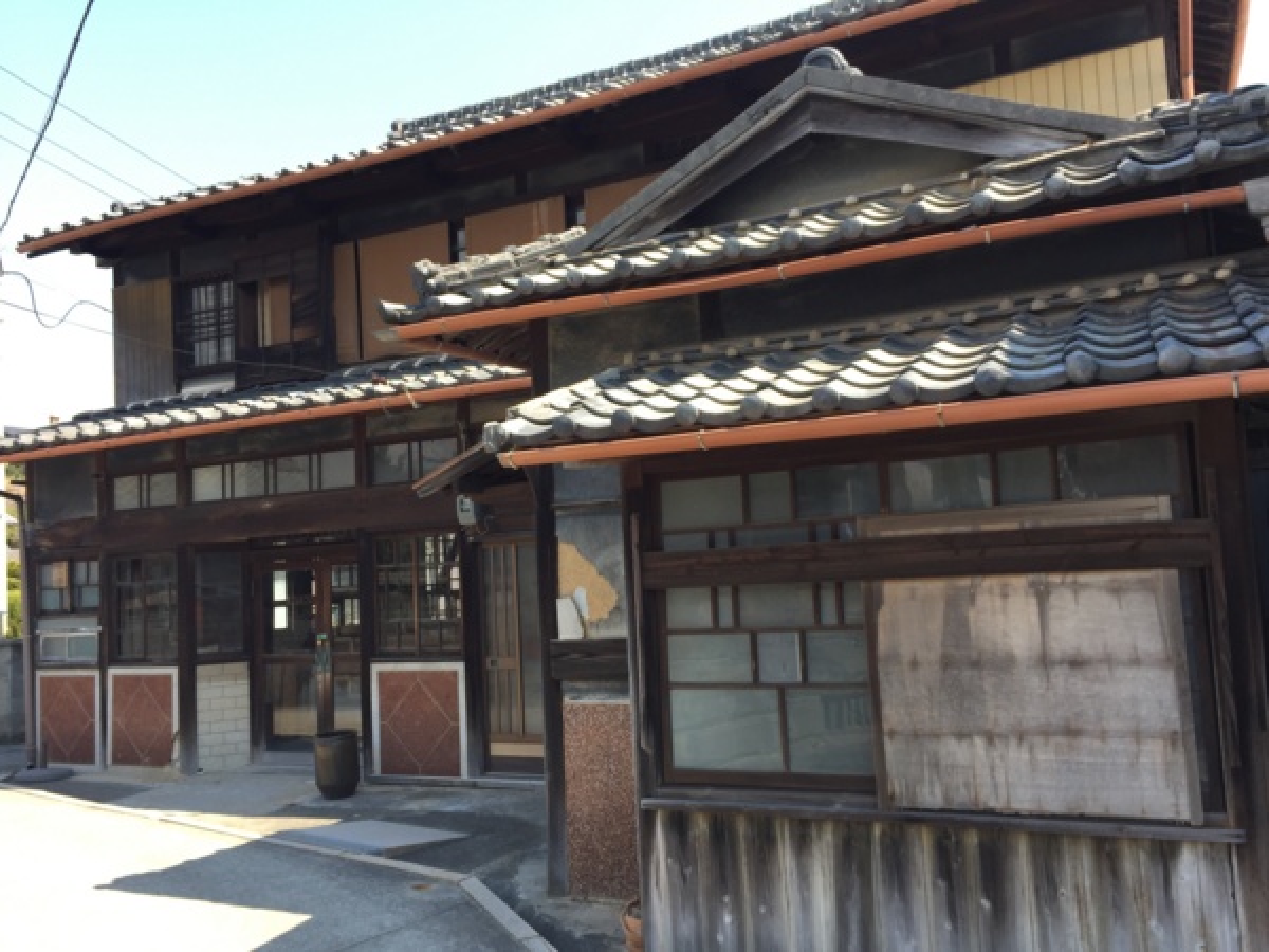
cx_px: 634
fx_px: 1063
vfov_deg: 48.2
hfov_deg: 61.7
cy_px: 476
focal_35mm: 29
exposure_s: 1/434
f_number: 2.2
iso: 32
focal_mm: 4.15
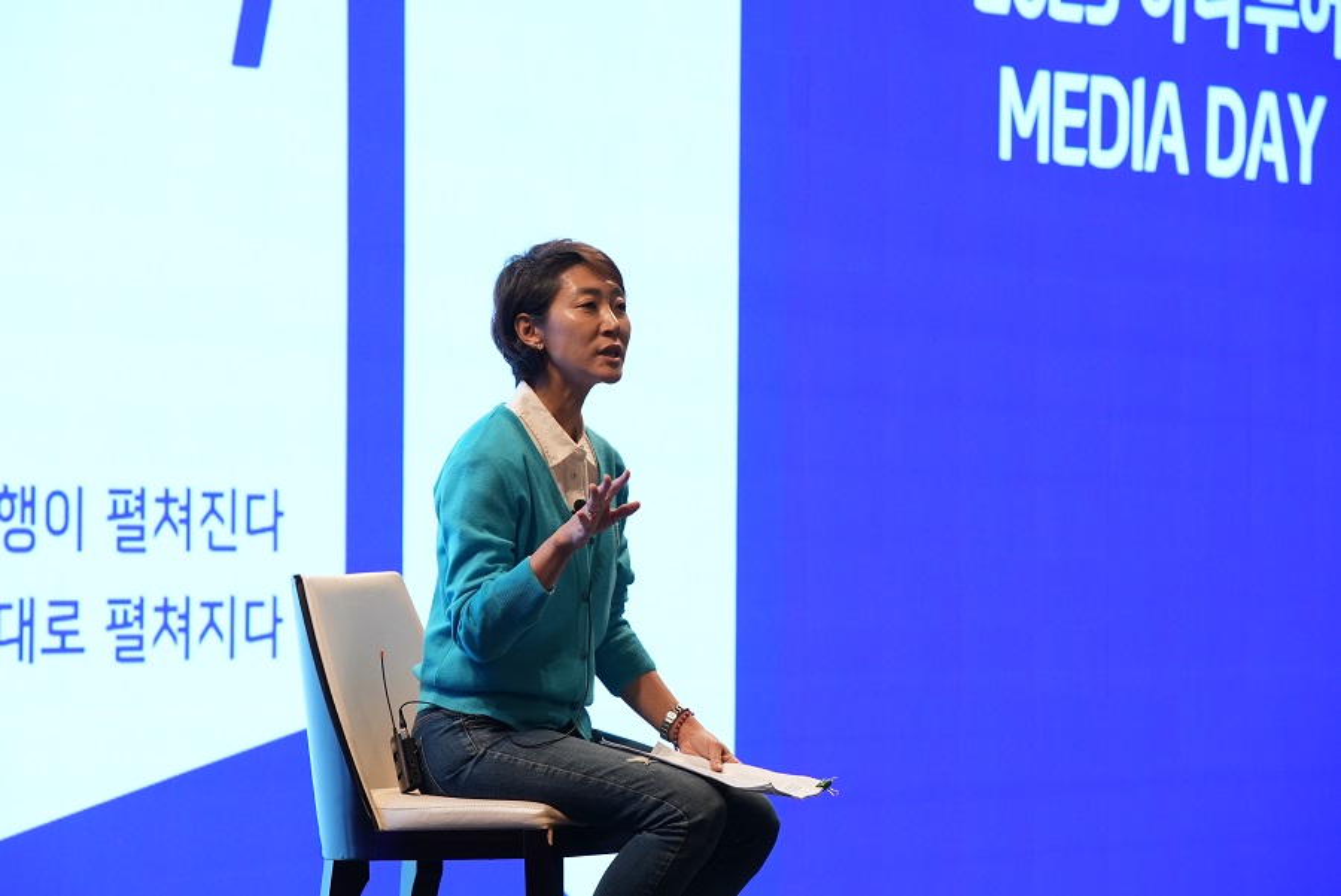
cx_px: 670
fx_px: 7453
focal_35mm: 200
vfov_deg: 6.9
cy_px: 448
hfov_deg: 10.3
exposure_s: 1/160
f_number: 8
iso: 2000
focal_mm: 200
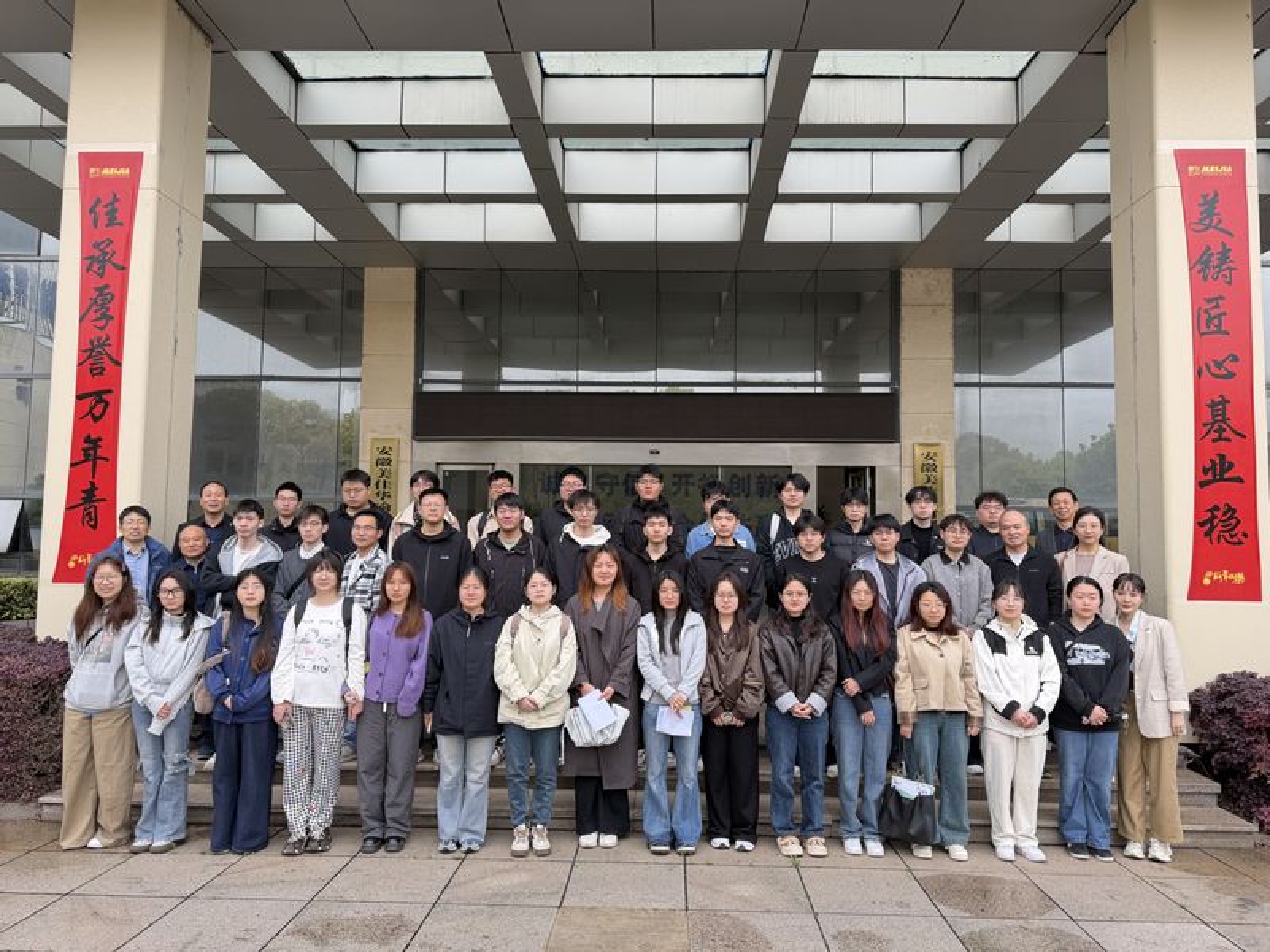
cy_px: 476
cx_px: 635
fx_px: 881
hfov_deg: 71.6
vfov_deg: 56.8
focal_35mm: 24
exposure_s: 1/315
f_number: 1.78
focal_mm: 6.76
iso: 100
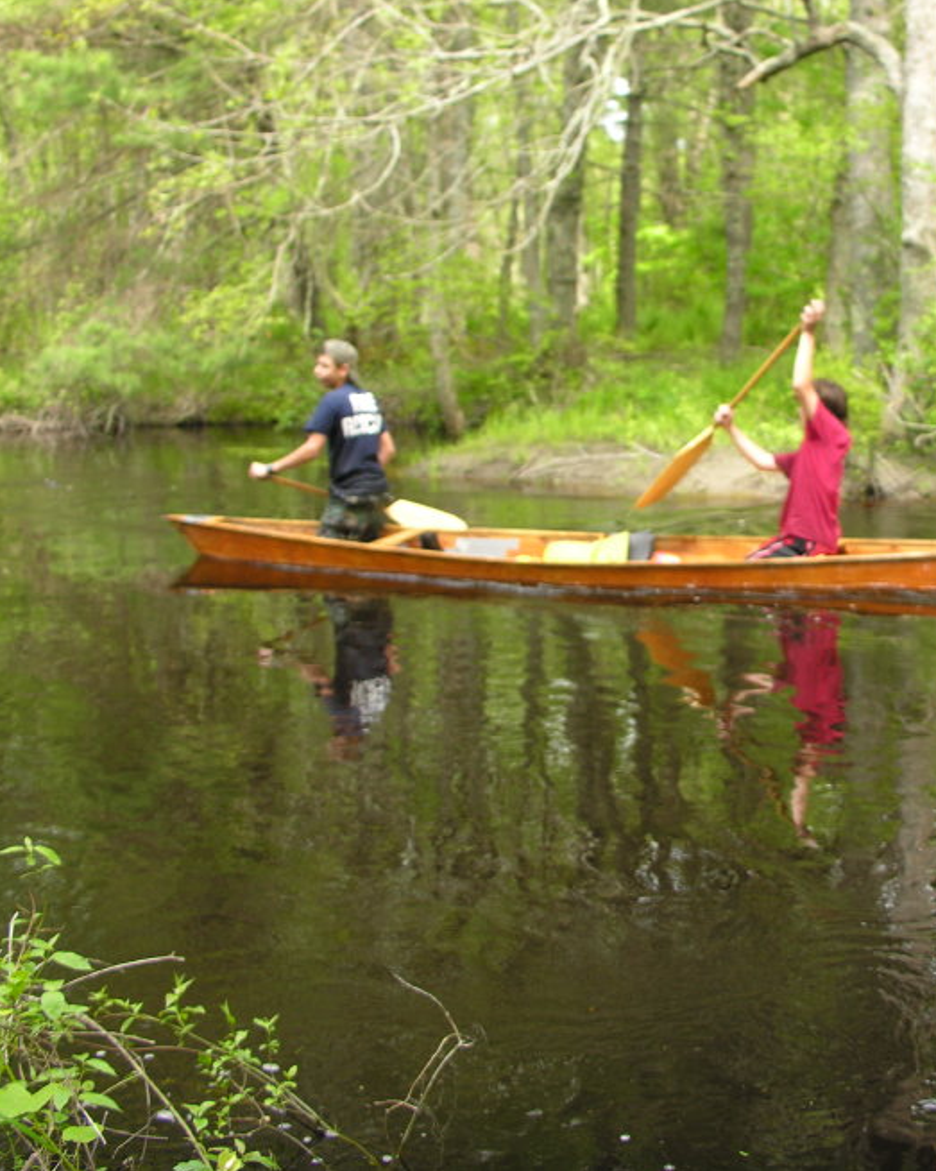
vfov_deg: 40.3
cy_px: 582
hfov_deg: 32.3
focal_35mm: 46
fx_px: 1593
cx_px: 659
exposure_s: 1/125
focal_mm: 8.9
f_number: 2.8
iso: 50
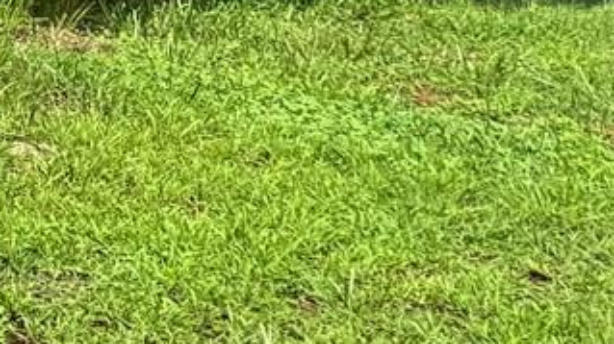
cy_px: -419
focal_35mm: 168
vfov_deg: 6.9
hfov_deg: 9.6
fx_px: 2734
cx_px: -1288
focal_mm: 6.76
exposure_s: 1/4608
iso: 80
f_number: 1.78
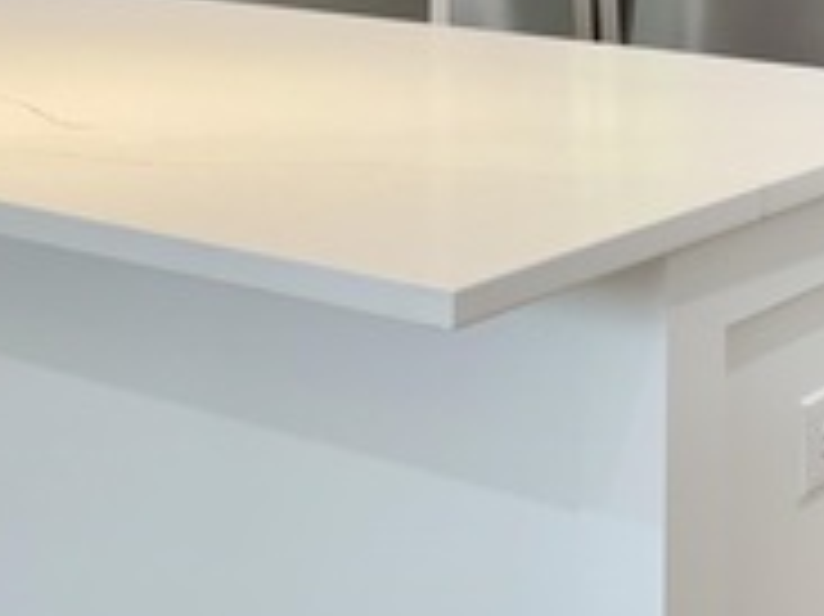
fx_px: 1998
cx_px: 729
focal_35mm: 84
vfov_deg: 16.5
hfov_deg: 22.8
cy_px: -198
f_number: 1.78
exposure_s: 1/120
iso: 200
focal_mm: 6.76
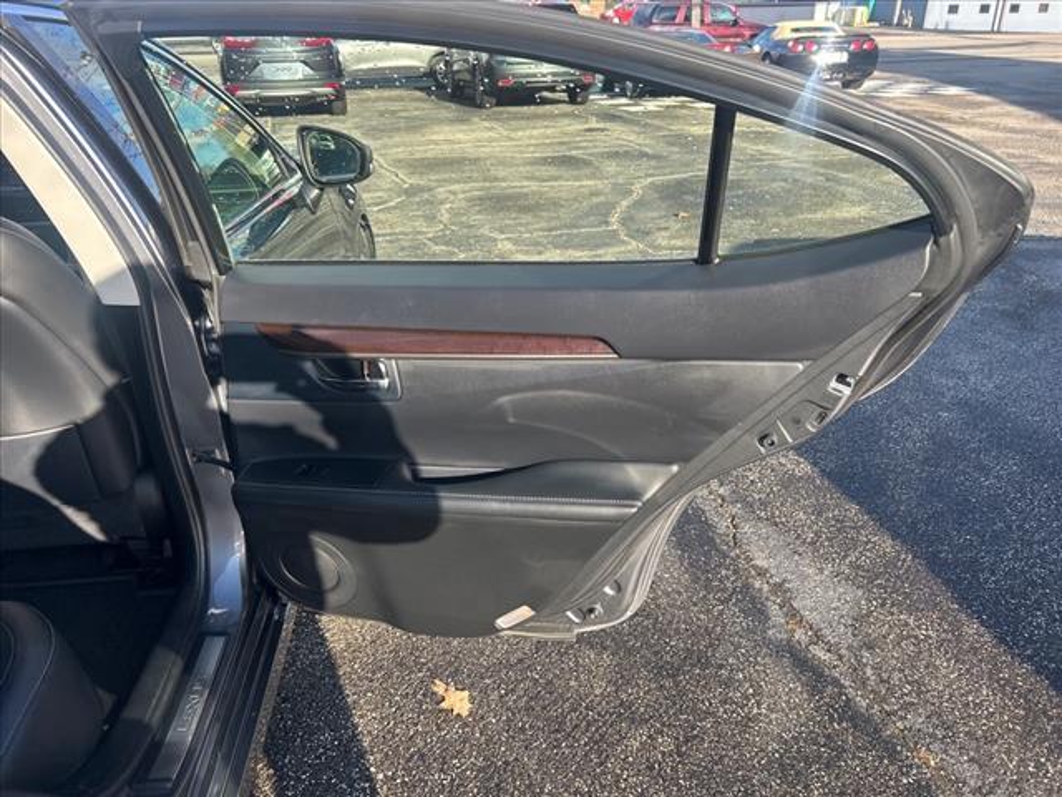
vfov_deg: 53.1
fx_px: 798
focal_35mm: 26
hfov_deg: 67.3
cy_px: 398
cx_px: 531
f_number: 1.5
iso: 50
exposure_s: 1/786
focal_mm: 5.7
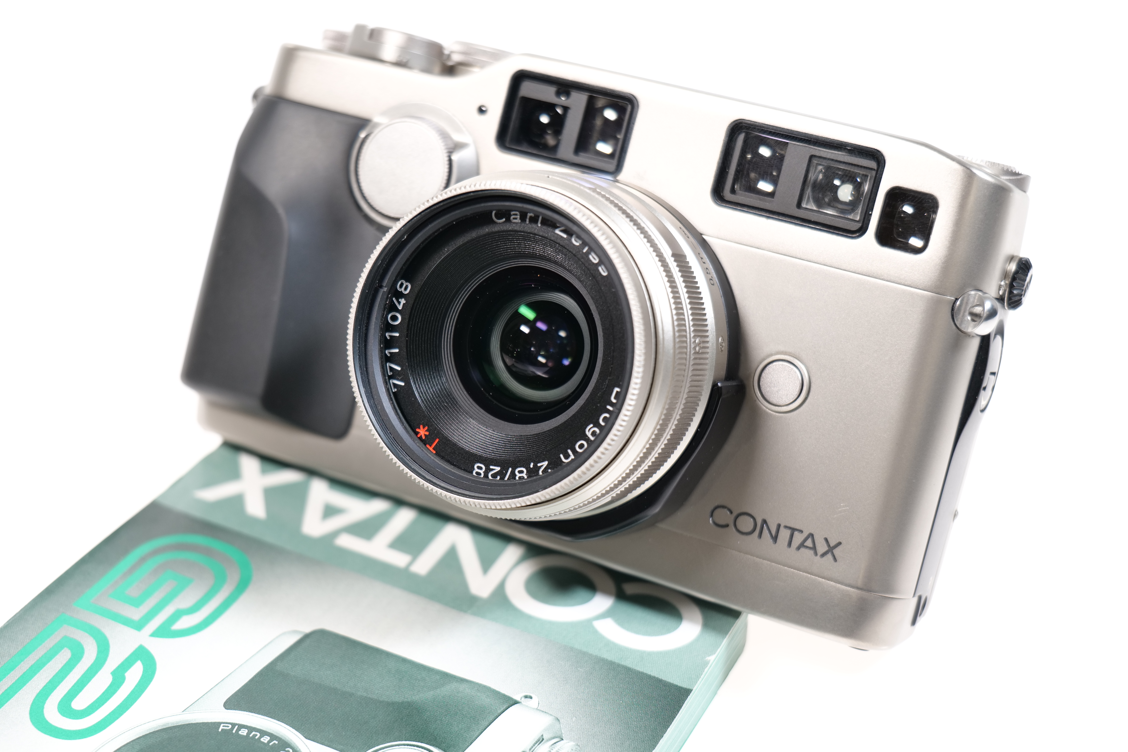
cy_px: 376
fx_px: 1880
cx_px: 564
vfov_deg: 22.6
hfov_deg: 33.4
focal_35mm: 60
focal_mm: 60
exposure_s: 1/60
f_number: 6.3
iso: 800
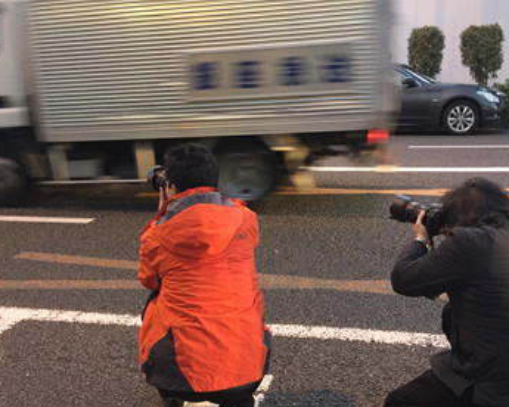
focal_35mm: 41
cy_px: 265
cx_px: 291
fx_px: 618
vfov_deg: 36.2
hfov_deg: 44.7
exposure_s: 1/4
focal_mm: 4.15
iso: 64
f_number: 2.2
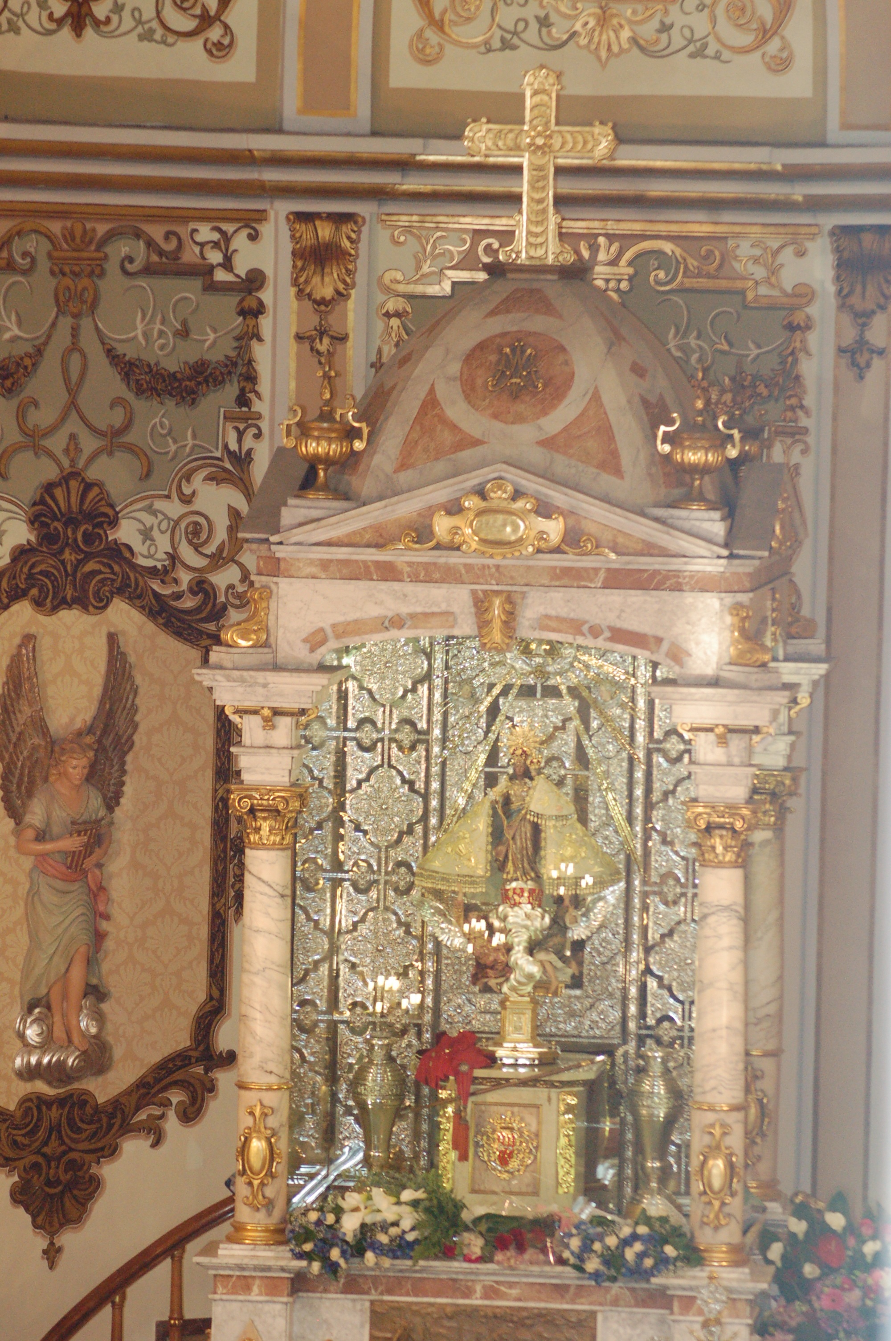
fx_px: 6248
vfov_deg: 12.2
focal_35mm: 168
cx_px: 446
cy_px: 670
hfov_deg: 8.2
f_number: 7.1
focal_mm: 112
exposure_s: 1/160
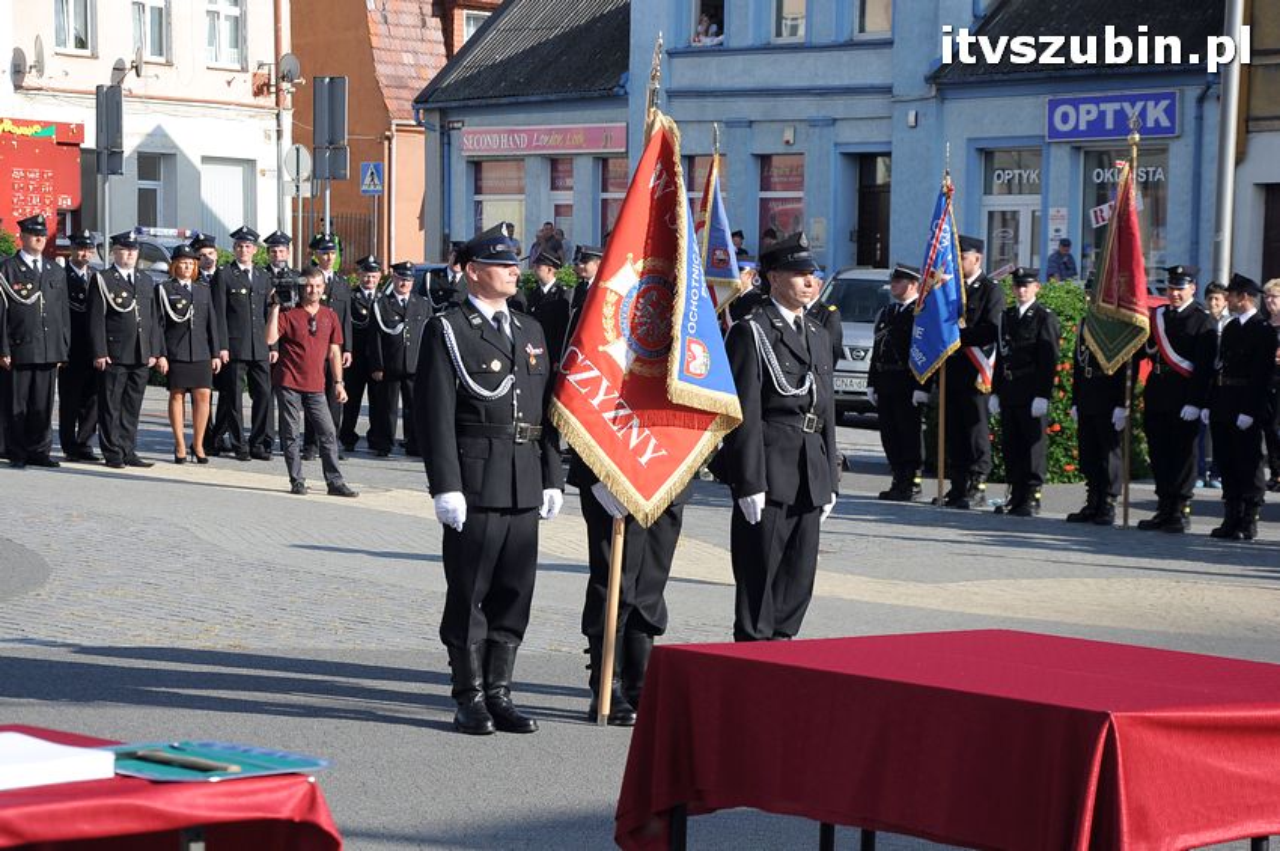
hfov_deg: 21.9
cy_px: 426
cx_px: 640
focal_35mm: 93
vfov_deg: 14.7
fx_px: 3303
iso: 400
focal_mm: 62
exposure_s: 1/800
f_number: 7.1
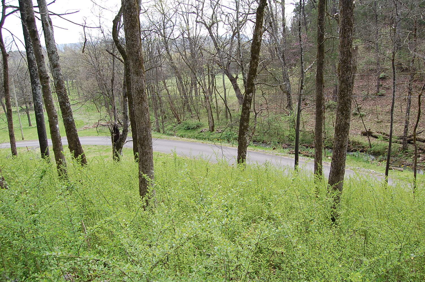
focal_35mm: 27
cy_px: 141
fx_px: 318
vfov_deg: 47.8
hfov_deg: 67.4
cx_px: 212
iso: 200
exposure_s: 1/160
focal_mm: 18
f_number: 6.3
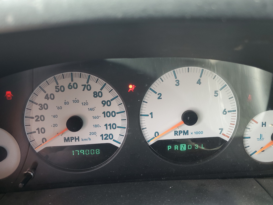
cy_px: 102
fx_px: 205
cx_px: 136
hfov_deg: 67.3
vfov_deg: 53.1
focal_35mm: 26
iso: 72
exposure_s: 1/120
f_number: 1.5
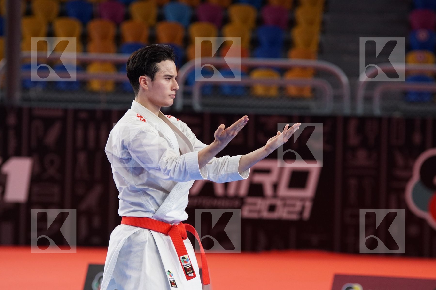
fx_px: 2906
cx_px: 218
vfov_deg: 5.7
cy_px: 145
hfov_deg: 8.6
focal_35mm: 240
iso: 800
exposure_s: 1/400
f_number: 3.2
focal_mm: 160
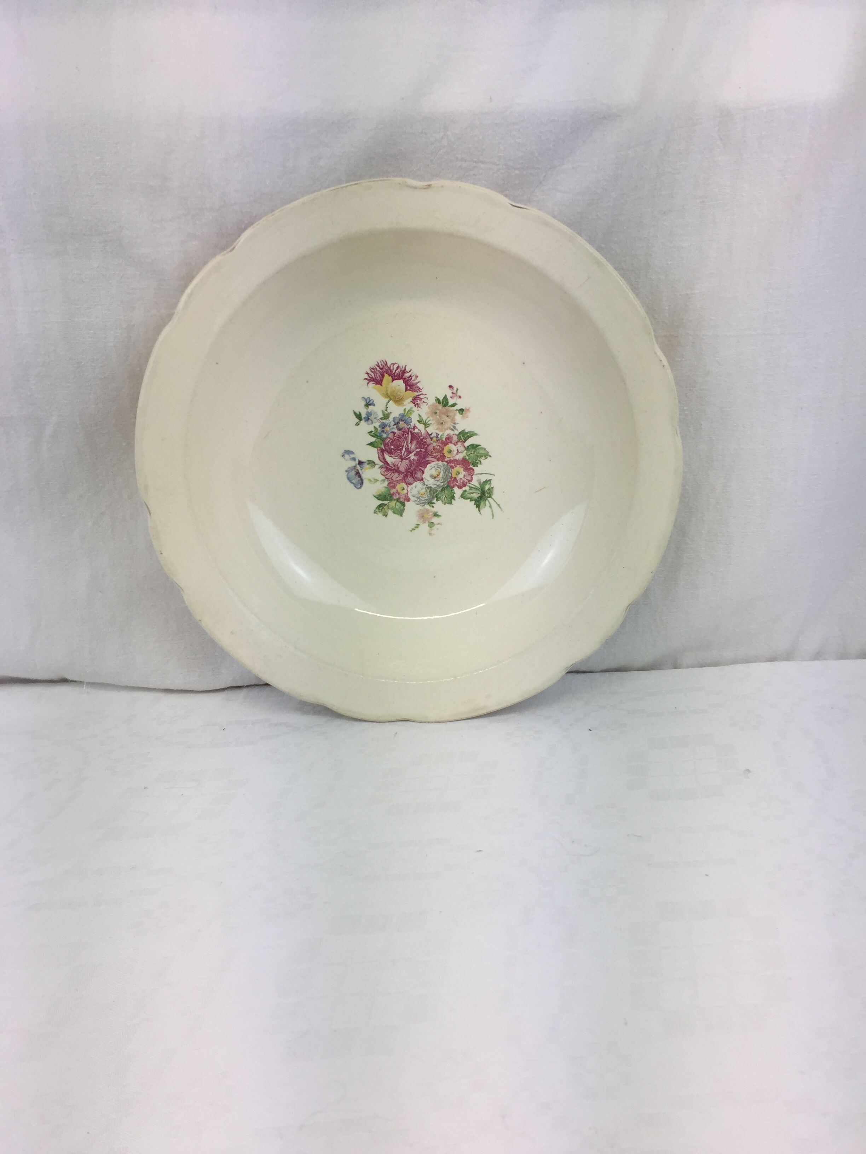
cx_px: 433
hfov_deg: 48.2
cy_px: 577
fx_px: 967
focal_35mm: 29
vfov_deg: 61.7
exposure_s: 1/302
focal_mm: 4.15
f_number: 2.2
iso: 32
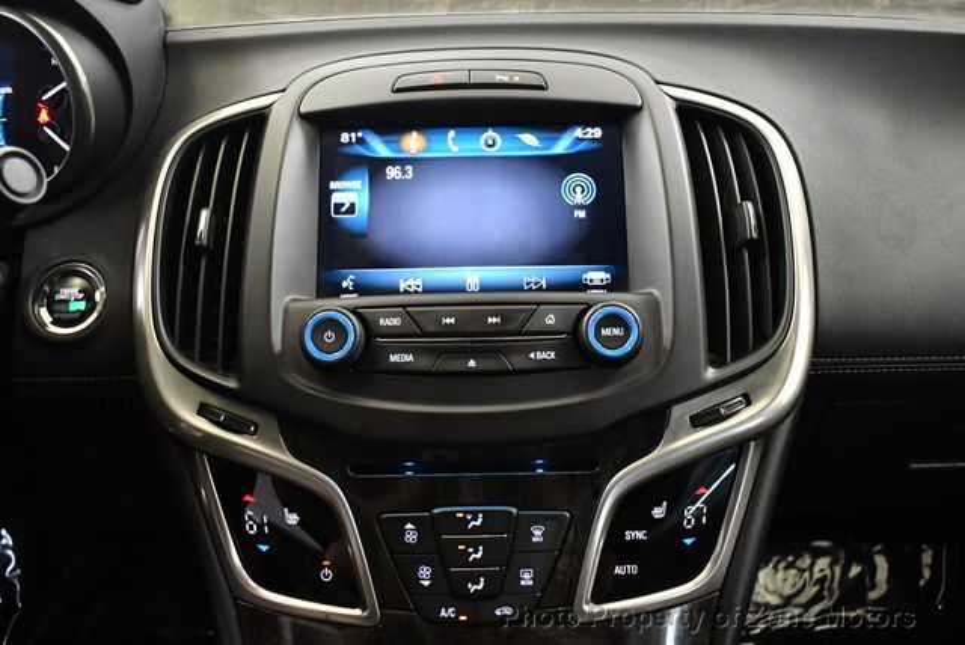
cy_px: 322
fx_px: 966
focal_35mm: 36
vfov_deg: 36.9
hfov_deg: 53.1
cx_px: 482
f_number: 3.5
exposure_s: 1/80
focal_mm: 18
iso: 3200
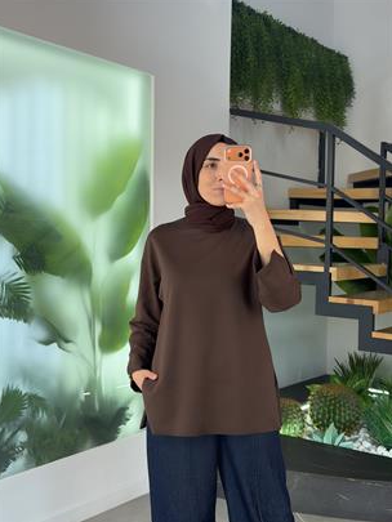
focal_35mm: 49
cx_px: 193
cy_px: 261
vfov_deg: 38.9
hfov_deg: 29.7
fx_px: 739
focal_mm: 6.76
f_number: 1.78
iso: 50
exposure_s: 1/219
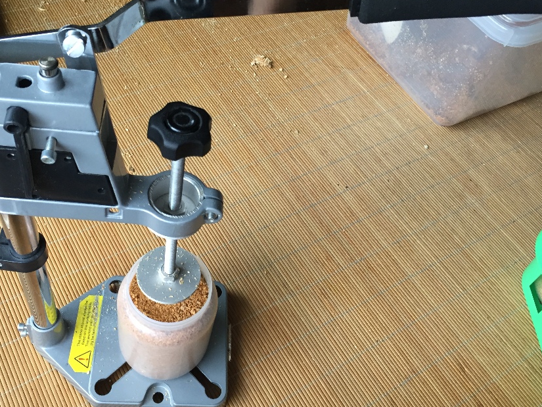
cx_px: 231
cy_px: 180
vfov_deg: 39.6
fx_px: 564
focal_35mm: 36
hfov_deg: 51.2
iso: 100
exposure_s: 1/30
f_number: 2.2
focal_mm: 4.15
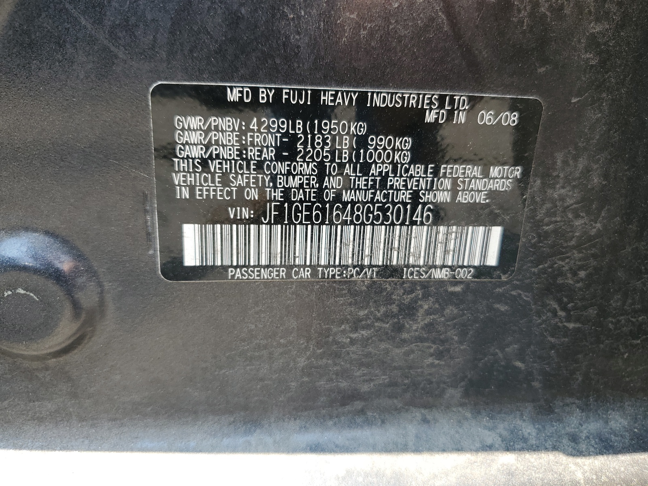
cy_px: 243
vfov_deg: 53.1
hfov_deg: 67.3
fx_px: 487
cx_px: 324
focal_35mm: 26
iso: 50
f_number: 1.5
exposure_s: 1/294
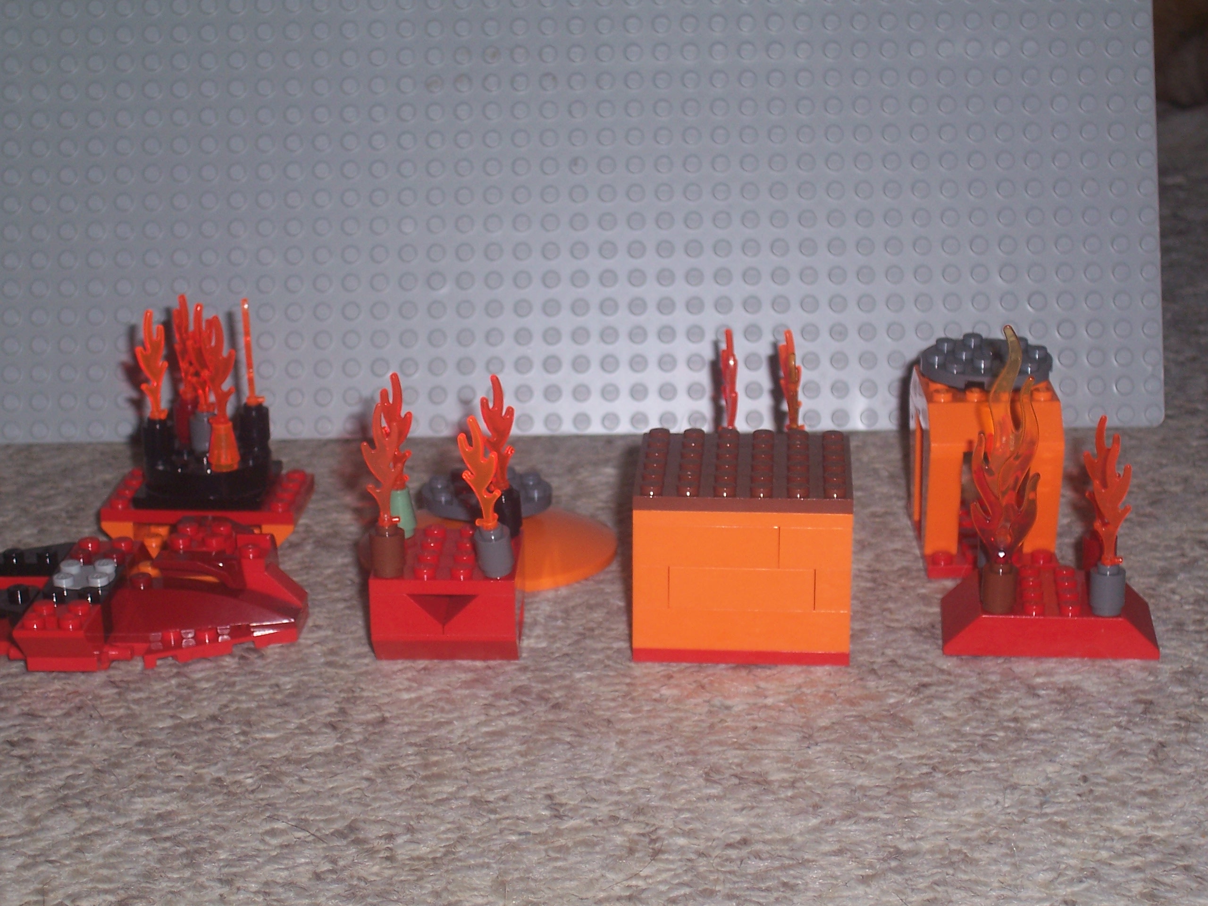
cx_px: 604
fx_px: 2862
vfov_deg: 18.0
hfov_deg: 23.8
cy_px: 453
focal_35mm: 82
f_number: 4.1
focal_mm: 13.5
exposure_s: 1/90
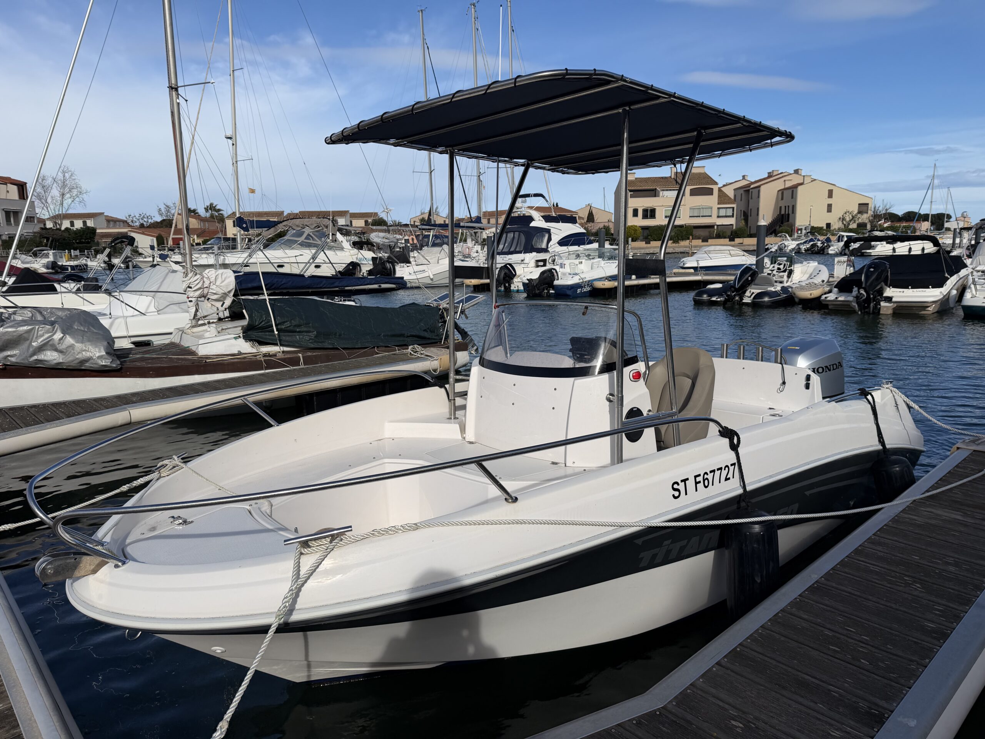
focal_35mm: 24
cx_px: 492
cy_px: 370
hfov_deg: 71.6
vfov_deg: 56.8
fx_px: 683
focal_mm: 6.76
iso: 80
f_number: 1.78
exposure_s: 1/8130
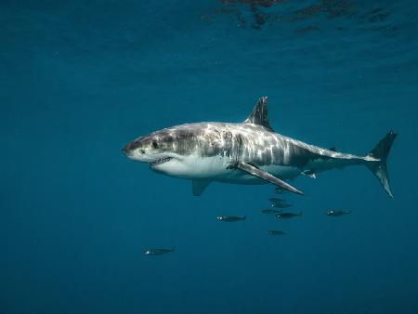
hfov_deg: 63.4
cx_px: 209
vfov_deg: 49.8
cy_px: 157
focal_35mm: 28
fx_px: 338
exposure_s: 1/250
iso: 400
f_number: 13
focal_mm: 14
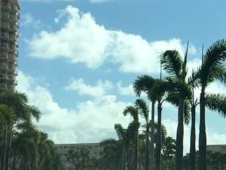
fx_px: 856
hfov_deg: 13.7
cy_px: 88
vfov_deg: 11.3
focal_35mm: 131
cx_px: 384
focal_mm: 4.15
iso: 25
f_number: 2.2
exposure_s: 1/3663
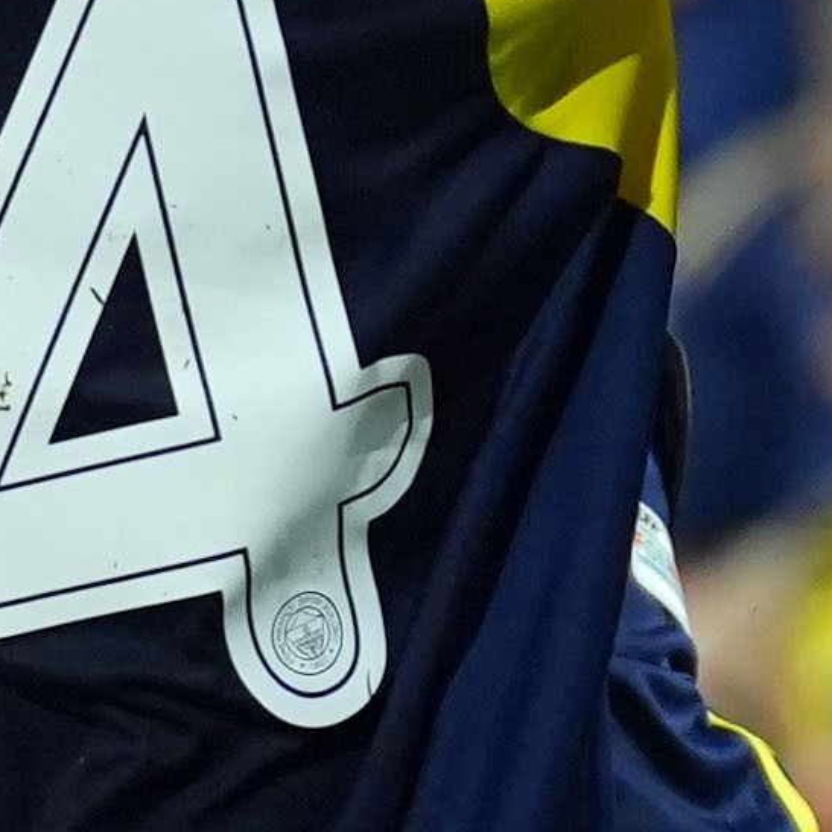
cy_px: 199
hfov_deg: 1.3
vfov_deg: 1.3
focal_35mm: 1310
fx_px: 35622
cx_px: -493
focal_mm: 122
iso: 2000
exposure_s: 1/1600
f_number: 2.8
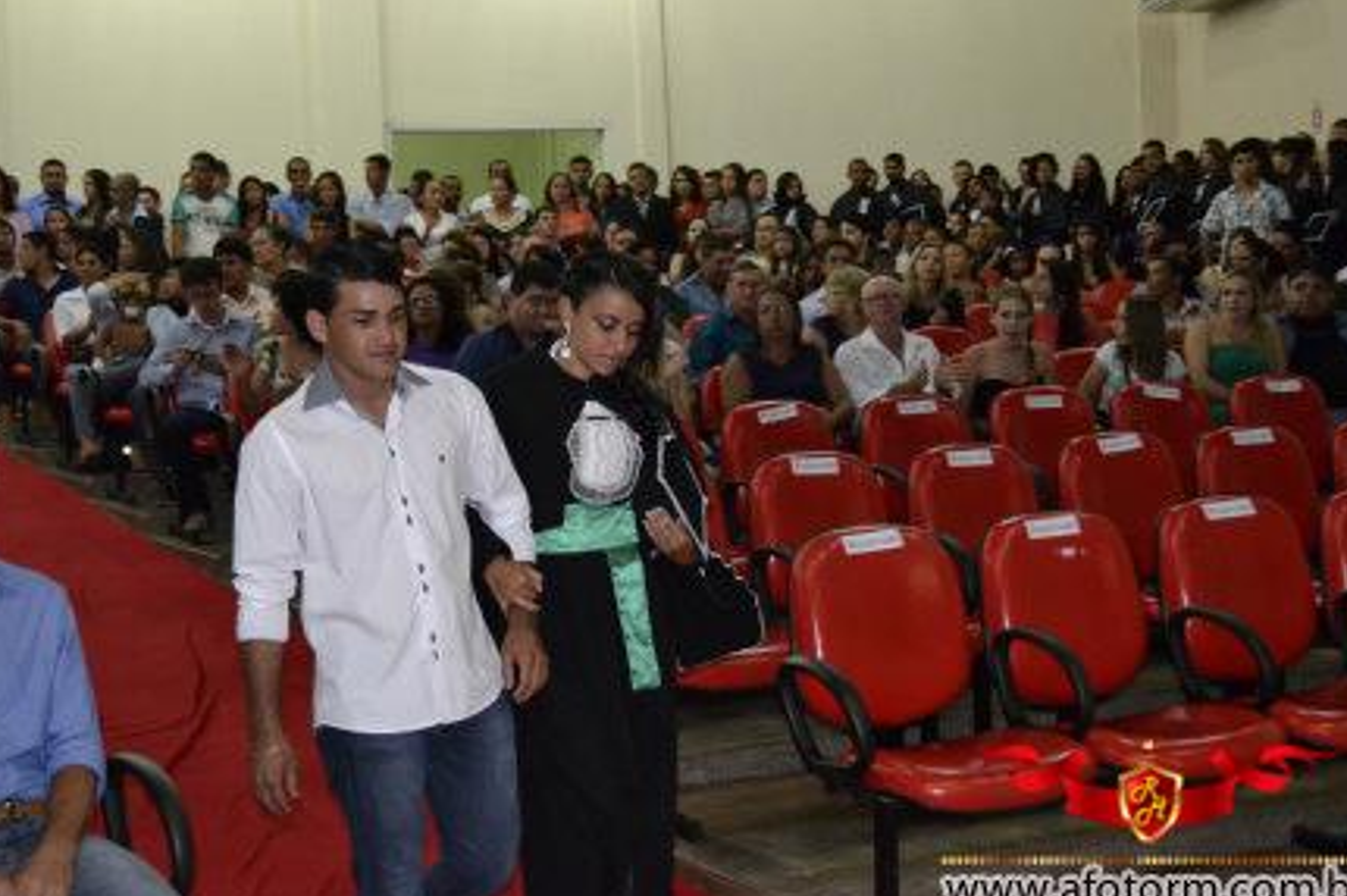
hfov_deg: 39.2
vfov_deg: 26.7
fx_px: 1891
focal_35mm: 51
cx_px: 614
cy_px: 434
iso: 3200
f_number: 4.5
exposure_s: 1/60
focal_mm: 29
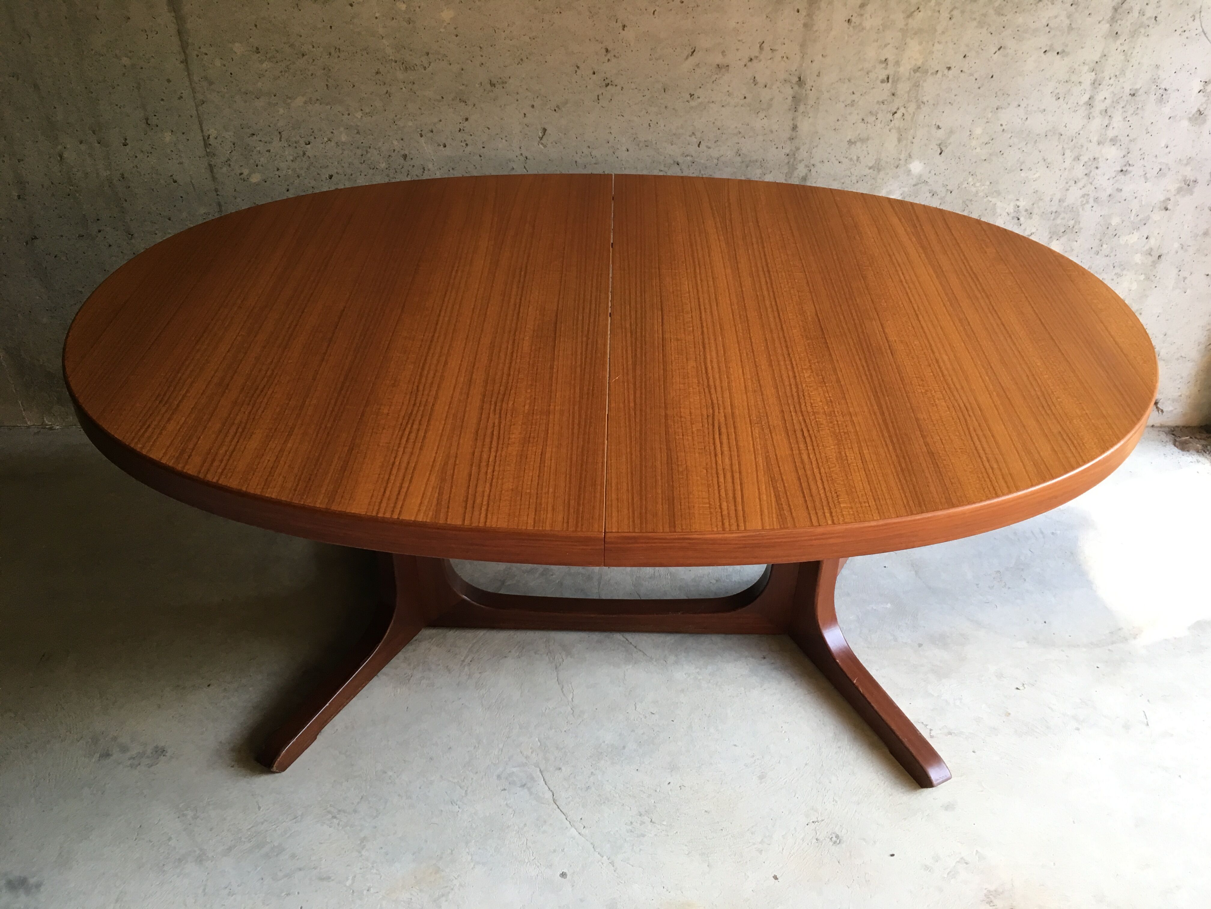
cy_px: 454
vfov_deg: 48.2
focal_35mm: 29
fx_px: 1015
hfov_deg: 61.7
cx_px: 606
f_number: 2.2
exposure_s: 1/33
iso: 50
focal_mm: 4.15
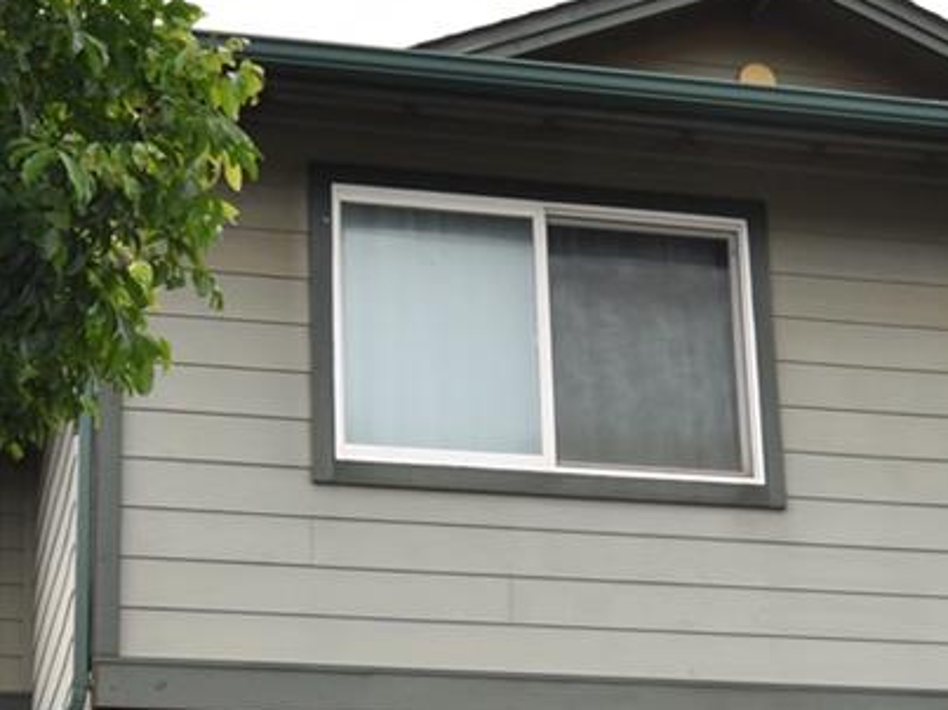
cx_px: 412
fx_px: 2352
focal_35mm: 86
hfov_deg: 22.8
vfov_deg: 16.9
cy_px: 654
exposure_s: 1/200
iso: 100
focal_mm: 15
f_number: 8
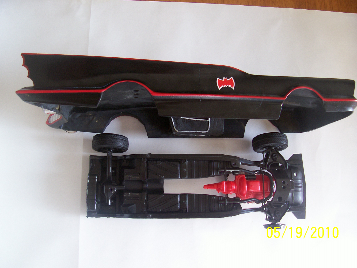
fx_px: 351
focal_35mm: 34
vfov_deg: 41.8
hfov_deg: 54.0
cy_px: 134
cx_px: 178
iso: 80
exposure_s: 1/46.8
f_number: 2.7
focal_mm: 5.6
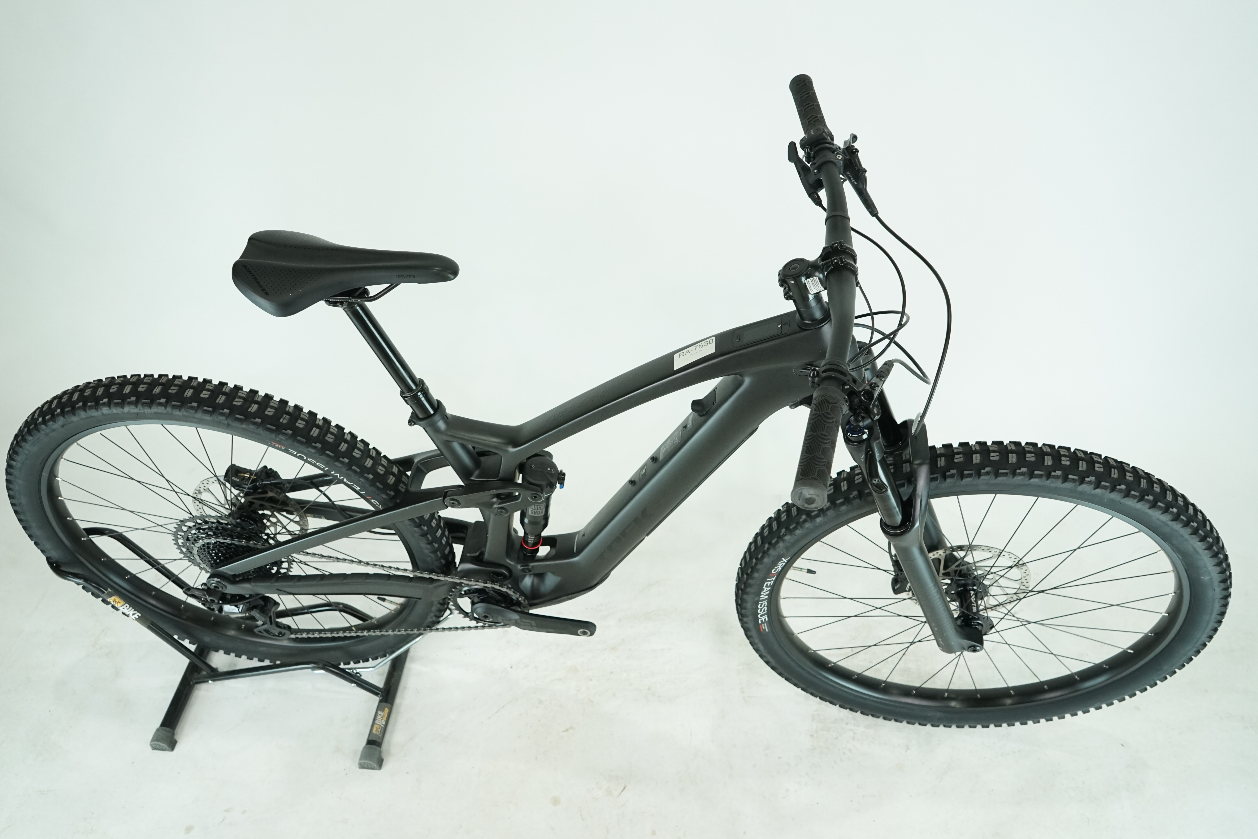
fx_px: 978
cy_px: 420
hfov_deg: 65.5
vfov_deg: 46.4
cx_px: 629
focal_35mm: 28
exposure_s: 1/200
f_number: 5.6
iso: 1600
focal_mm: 28
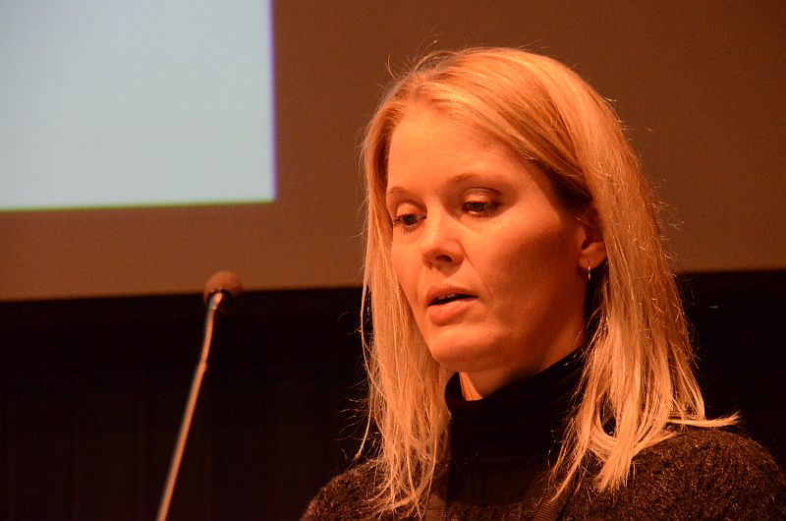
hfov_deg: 10.2
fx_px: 4412
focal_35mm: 202
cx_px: 393
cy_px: 260
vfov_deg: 6.8
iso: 5000
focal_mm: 135
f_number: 8
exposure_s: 1/60
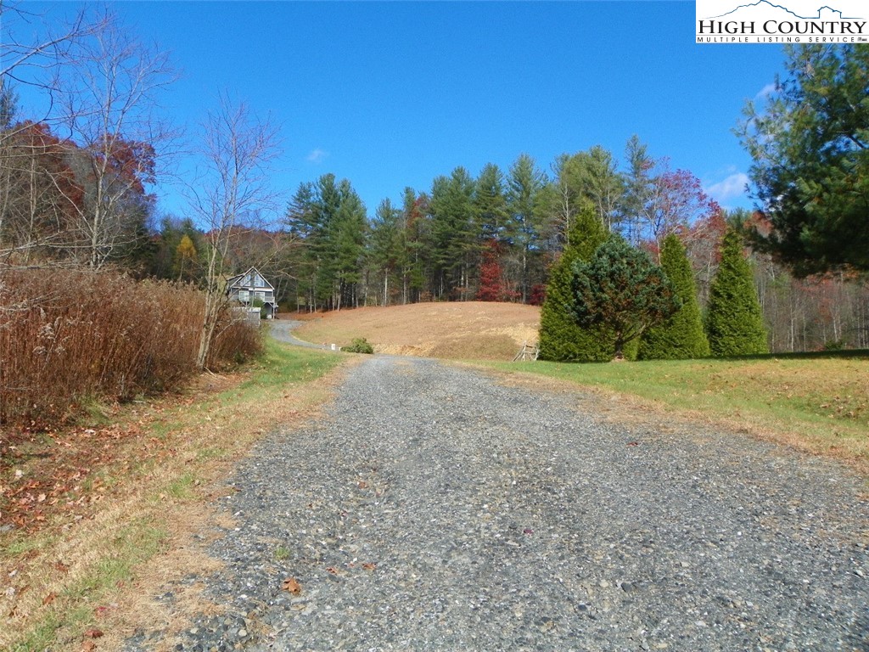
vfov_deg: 53.1
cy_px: 326
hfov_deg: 67.3
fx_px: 653
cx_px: 434
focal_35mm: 26
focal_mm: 4.6
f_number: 8
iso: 64
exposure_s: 1/125
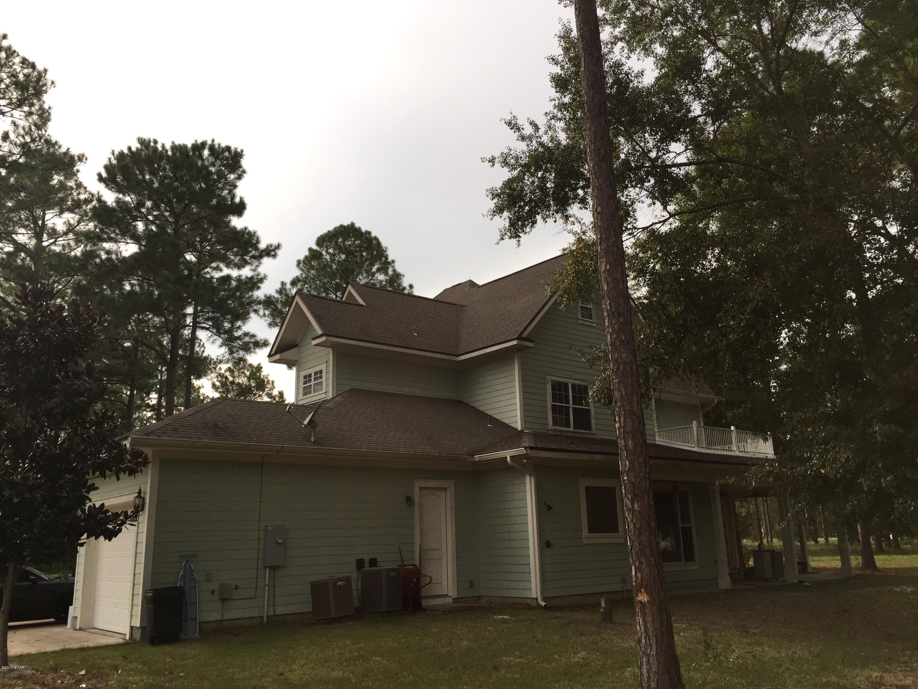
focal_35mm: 29
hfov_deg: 61.7
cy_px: 344
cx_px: 459
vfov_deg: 48.2
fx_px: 769
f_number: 2.2
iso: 50
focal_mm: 4.15
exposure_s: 1/1522
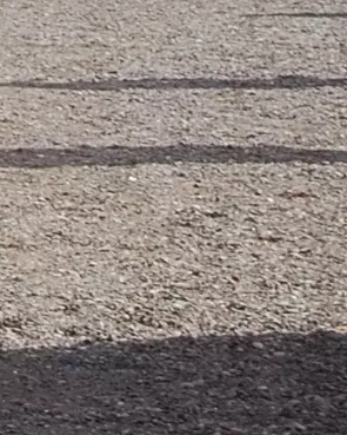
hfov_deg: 4.1
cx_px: -867
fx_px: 4636
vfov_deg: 5.3
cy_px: -286
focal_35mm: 361
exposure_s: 1/320
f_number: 9
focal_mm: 42
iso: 200
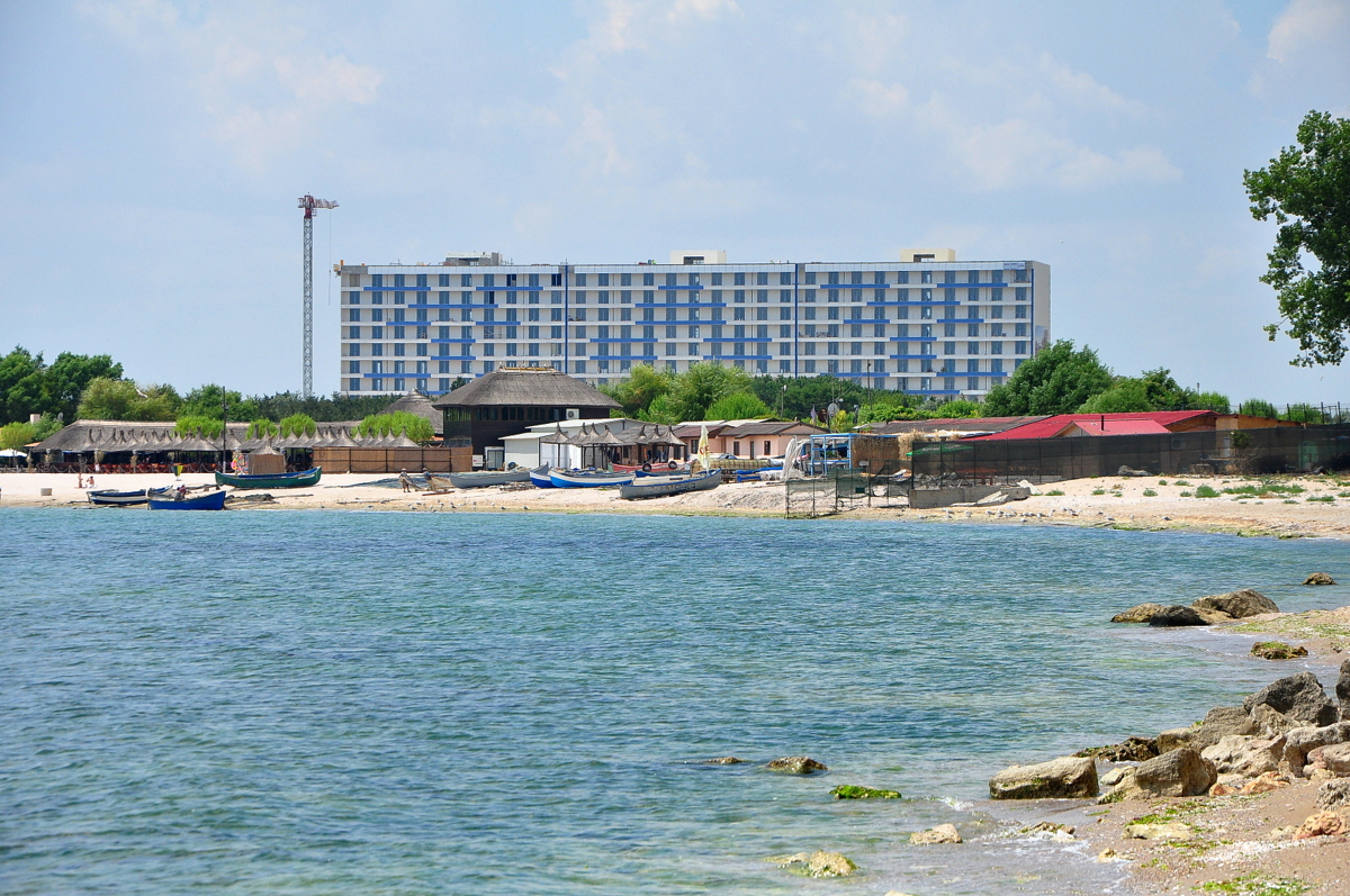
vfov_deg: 10.1
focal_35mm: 135
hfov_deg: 15.2
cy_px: 448
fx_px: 5056
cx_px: 675
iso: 400
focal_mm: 90
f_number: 9
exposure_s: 1/1250
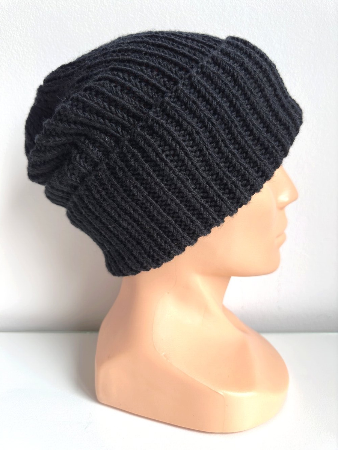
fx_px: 312
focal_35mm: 24
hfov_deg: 56.8
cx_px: 169
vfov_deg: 71.6
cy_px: 225
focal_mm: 6.86
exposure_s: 1/83
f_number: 1.78
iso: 125
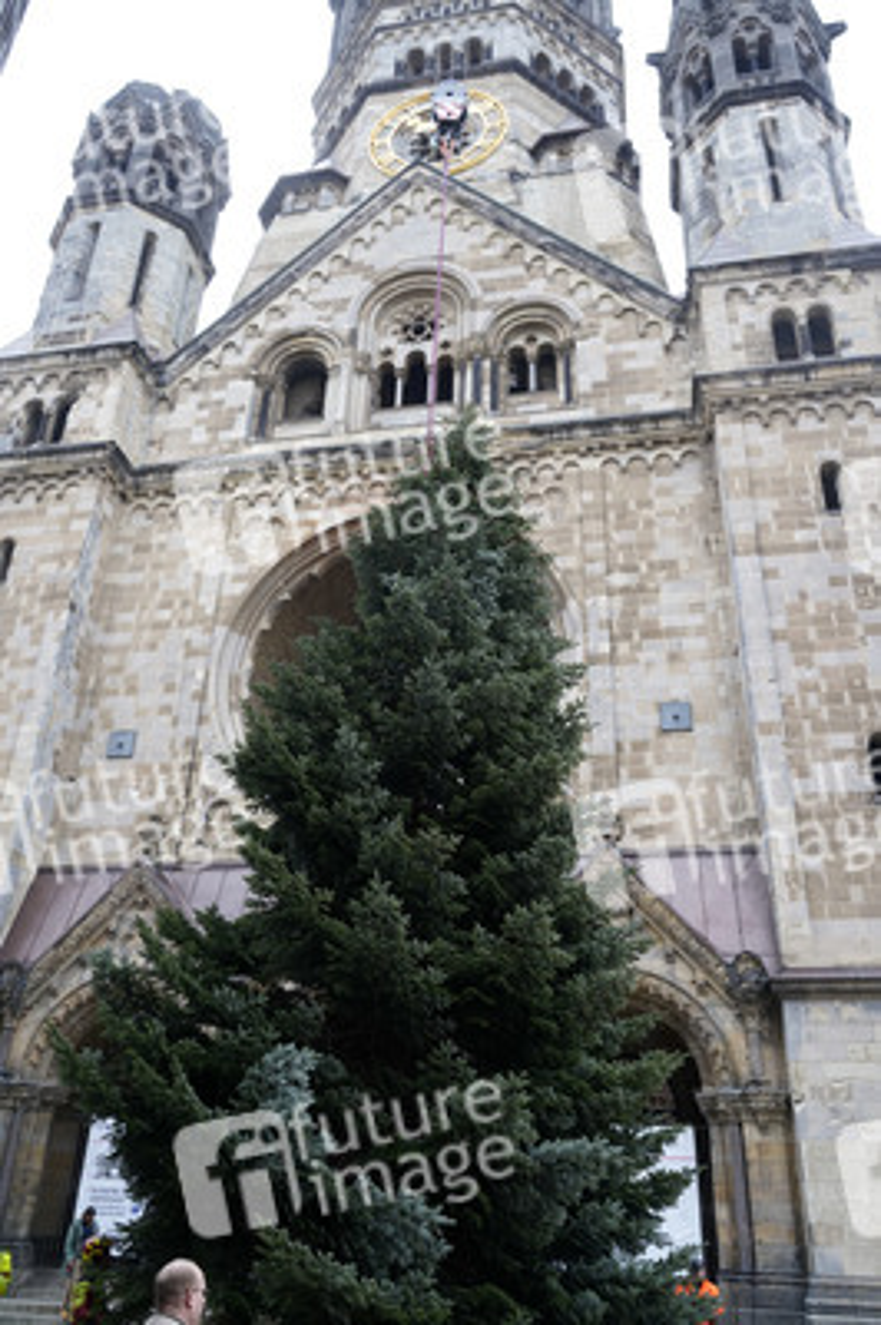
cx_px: 440
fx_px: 1030
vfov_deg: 65.5
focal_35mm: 28
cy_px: 662
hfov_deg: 46.3
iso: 640
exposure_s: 1/50
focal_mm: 28
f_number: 6.3
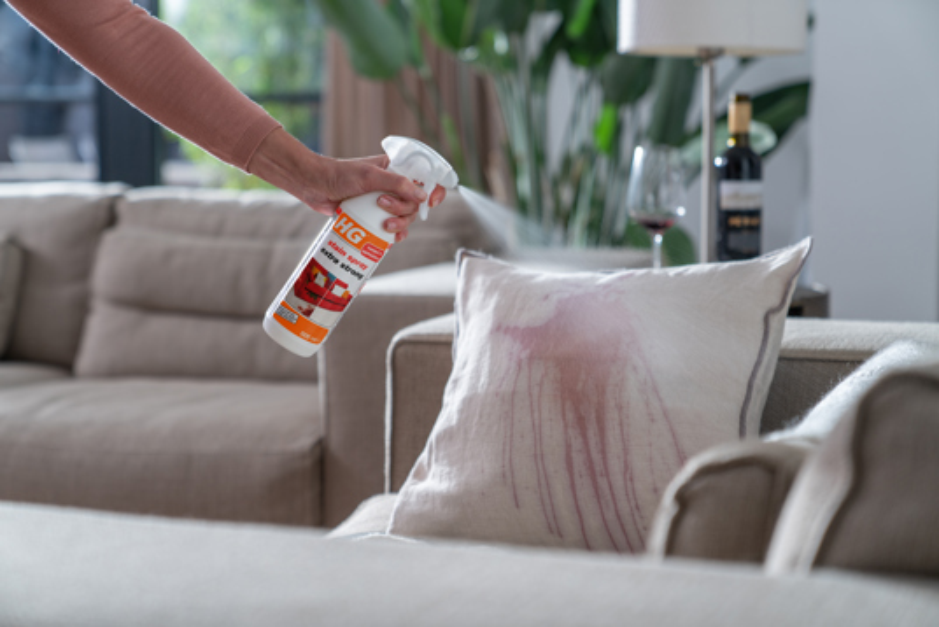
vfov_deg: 19.5
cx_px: 470
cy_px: 314
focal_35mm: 70
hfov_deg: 28.8
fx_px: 1827
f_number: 2.8
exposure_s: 1/60
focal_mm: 70
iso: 100
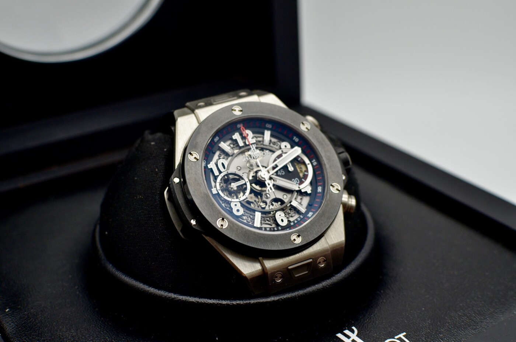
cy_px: 171
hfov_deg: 37.9
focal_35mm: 52
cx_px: 258
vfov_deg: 25.7
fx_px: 751
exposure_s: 1/125
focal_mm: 35
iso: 360
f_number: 5.6
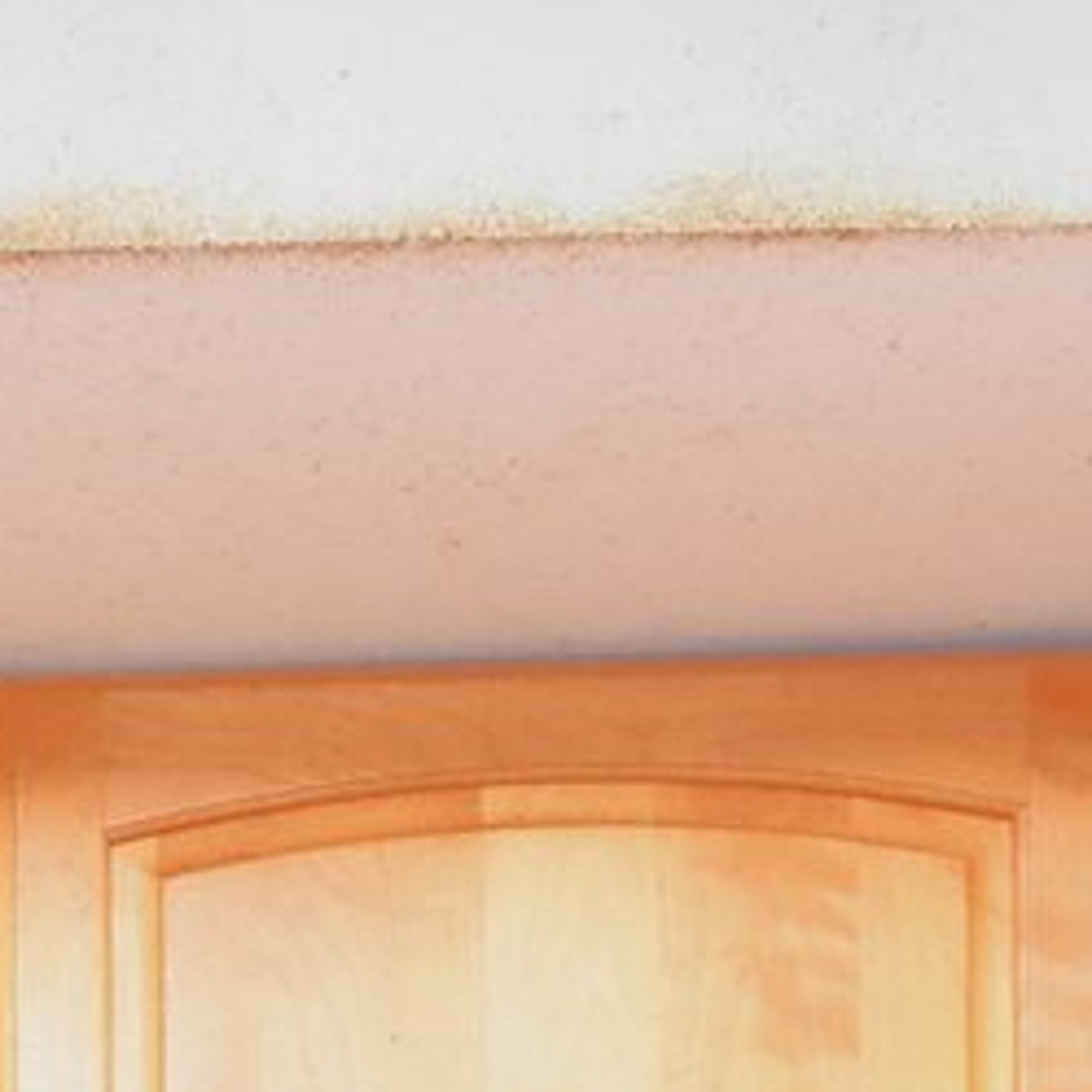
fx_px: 3105
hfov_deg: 18.6
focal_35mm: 87
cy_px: 2309
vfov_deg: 15.2
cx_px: -307
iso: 3200
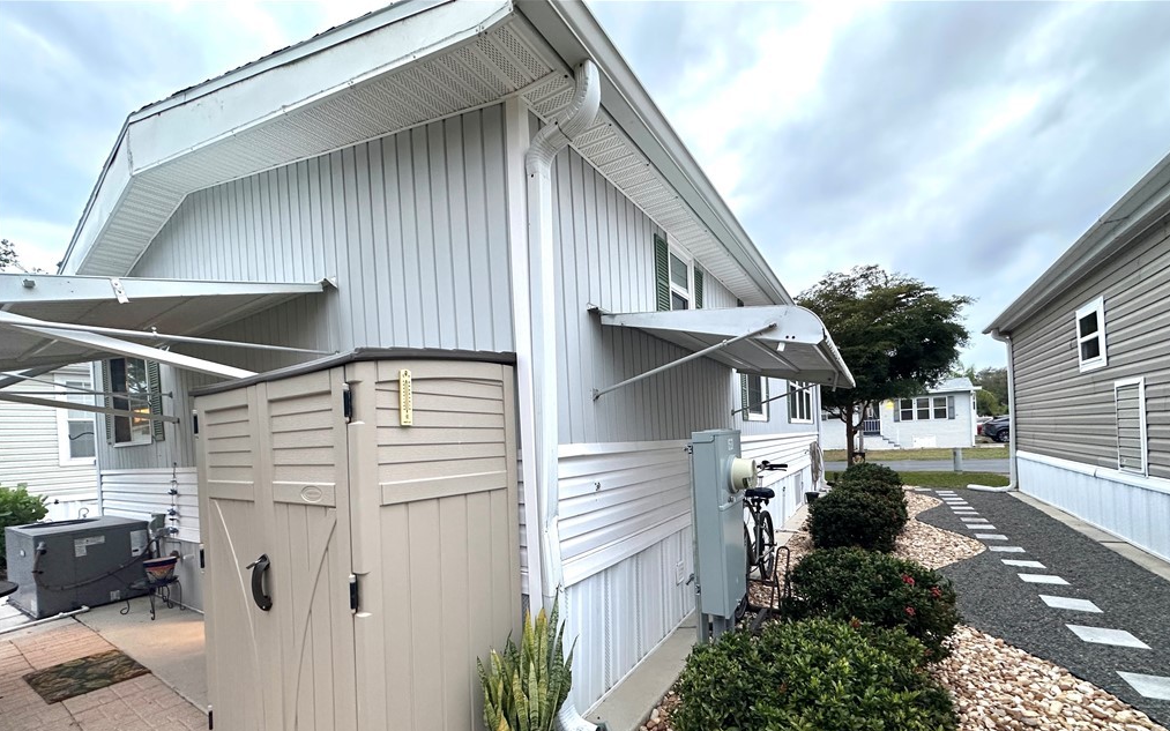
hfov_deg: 101.5
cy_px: 442
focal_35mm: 15
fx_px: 478
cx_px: 587
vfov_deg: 73.9
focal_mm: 2.22
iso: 250
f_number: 2.2
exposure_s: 1/60
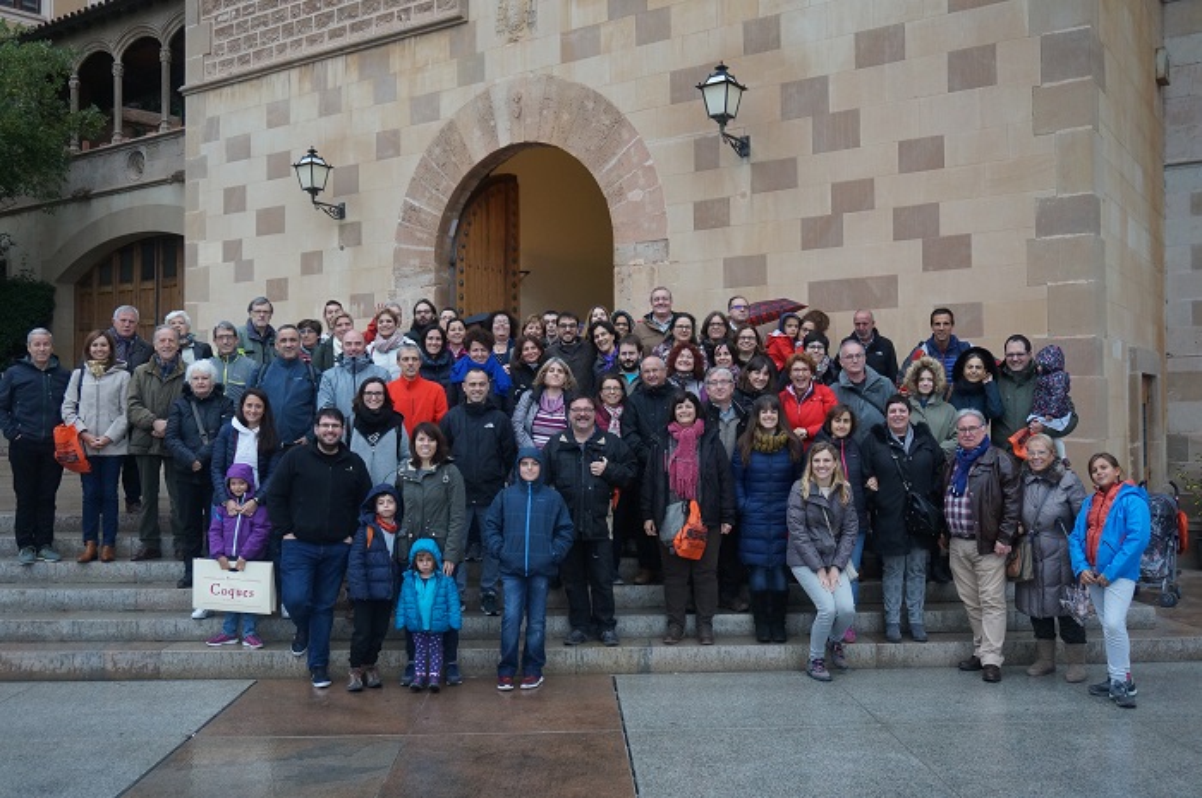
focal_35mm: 34
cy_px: 399
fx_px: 1151
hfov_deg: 55.2
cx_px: 601
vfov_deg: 38.3
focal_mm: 23
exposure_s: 1/160
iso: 800
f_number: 4
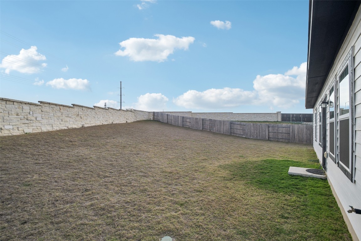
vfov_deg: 77.3
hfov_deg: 100.4
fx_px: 150
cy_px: 120
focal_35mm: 15
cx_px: 180
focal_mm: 10
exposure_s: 1/800
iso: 400
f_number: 8
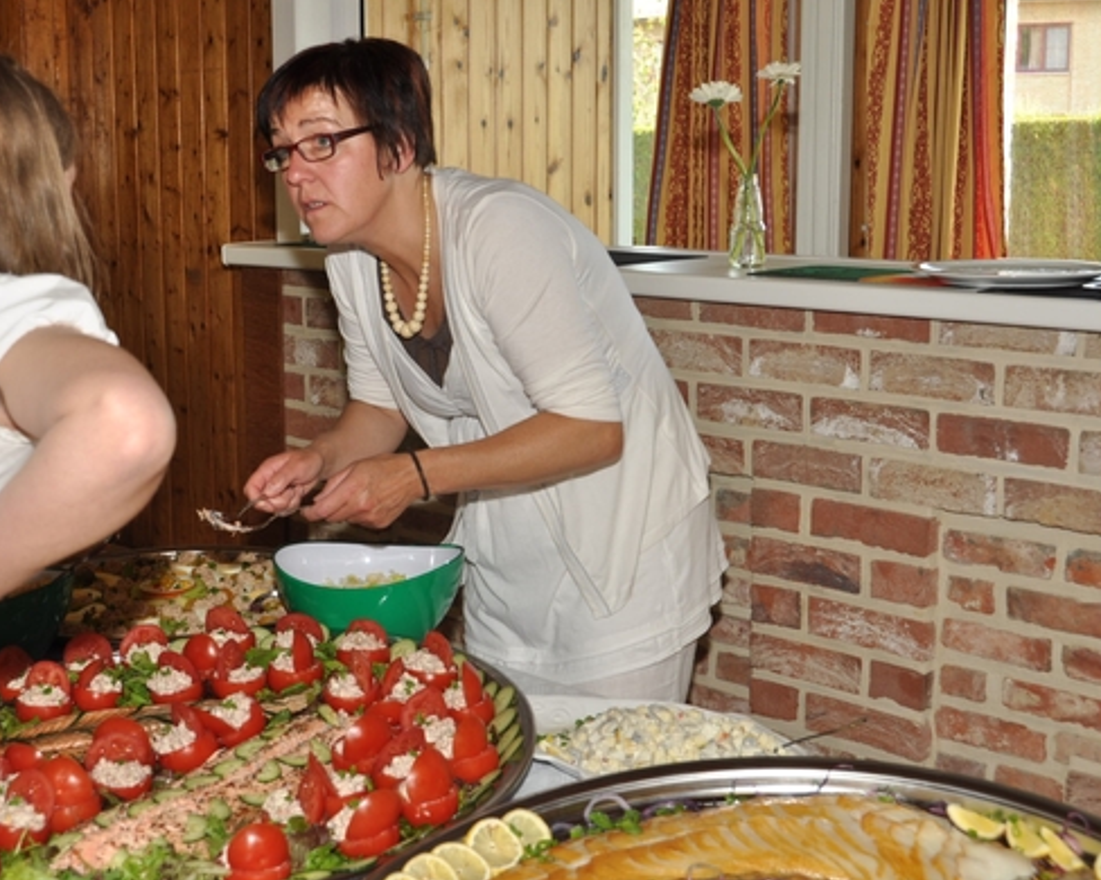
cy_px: 442
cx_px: 453
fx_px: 1745
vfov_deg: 28.3
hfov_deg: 34.9
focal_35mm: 54
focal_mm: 31
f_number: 5.6
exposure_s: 1/60
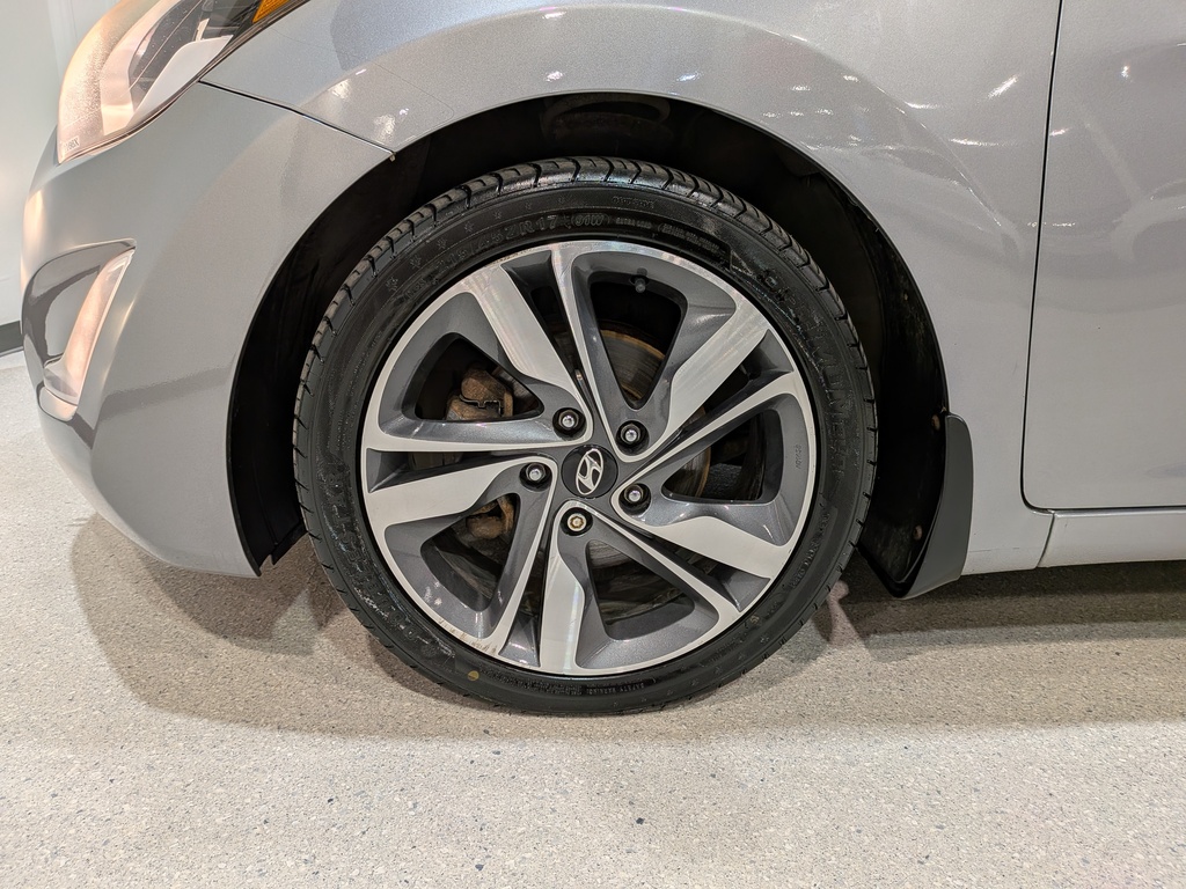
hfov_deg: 71.6
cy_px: 444
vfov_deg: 56.8
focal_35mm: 24
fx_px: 822
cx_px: 593
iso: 27
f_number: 1.7
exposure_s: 1/329
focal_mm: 4.53
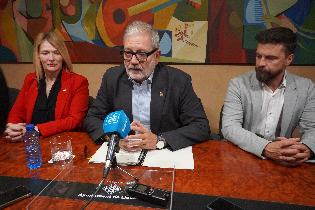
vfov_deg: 48.0
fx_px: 236
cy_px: 105
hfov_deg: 67.4
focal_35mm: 27
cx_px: 158
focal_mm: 18
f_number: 4
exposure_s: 1/160
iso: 5000
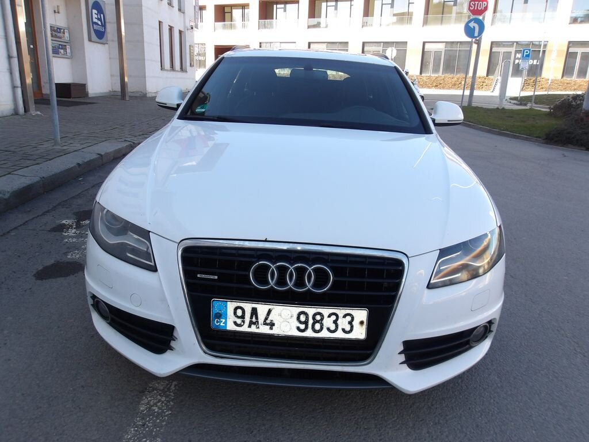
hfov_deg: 65.3
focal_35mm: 27
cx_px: 294
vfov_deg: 51.4
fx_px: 459
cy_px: 221
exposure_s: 1/281
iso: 100
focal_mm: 4.9
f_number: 3
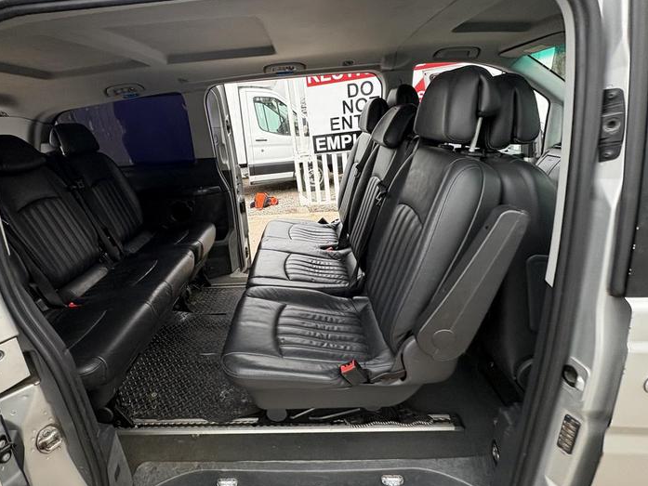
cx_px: 293
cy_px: 237
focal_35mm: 18
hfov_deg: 87.5
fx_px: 337
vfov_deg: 71.6
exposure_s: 1/136
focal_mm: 2.22
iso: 100
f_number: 2.2
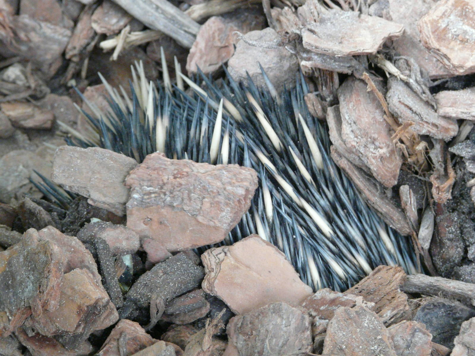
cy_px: 178
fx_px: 2991
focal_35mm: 218
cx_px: 238
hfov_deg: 9.1
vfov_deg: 6.8
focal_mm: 35.9
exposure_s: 1/20
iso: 400
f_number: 3.6
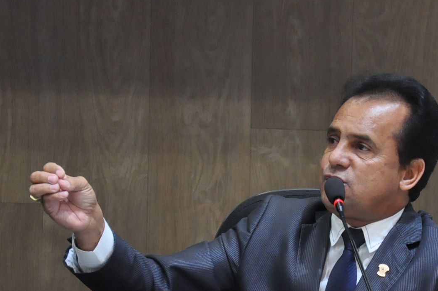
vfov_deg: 6.4
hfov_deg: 9.6
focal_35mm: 215
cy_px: 193
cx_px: 319
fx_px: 2612
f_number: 5.3
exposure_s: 1/100
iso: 2000
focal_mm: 70
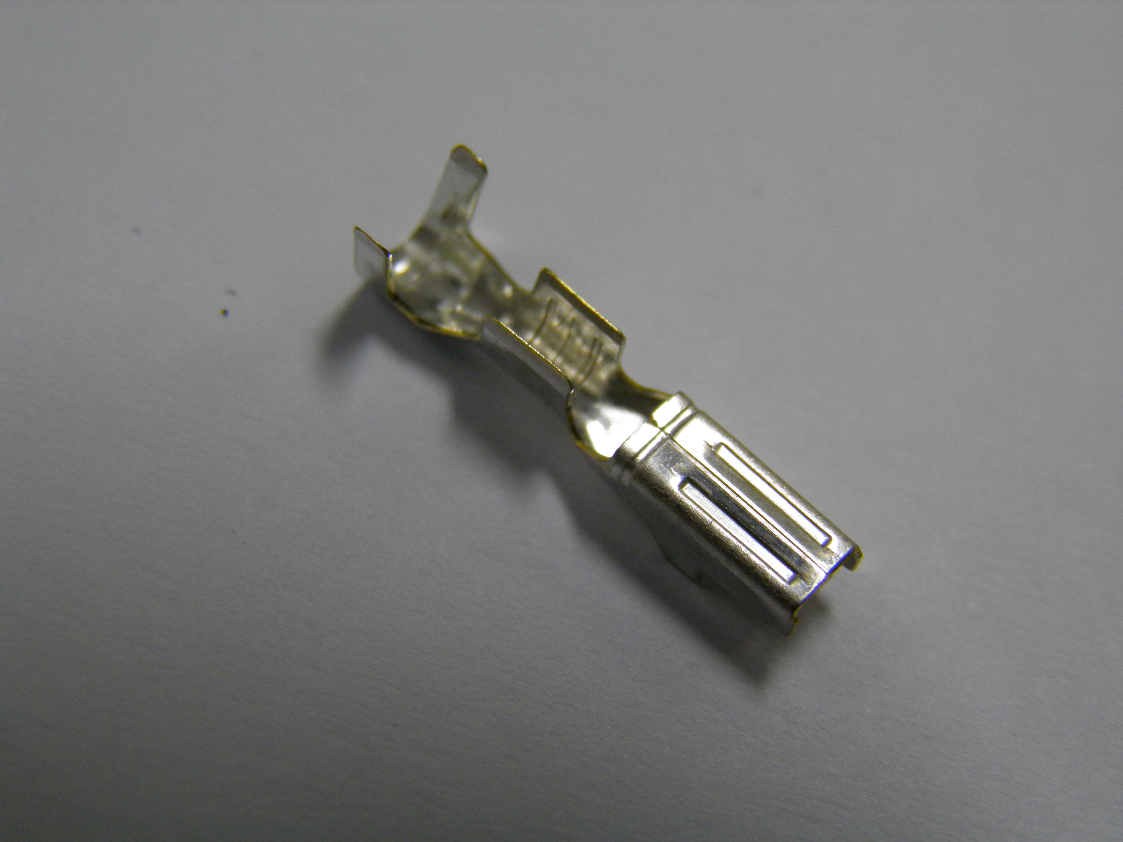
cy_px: 421
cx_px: 562
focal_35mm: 84
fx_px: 2725
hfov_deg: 23.3
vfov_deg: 17.6
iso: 160
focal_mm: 15.2
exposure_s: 1/50
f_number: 3.9
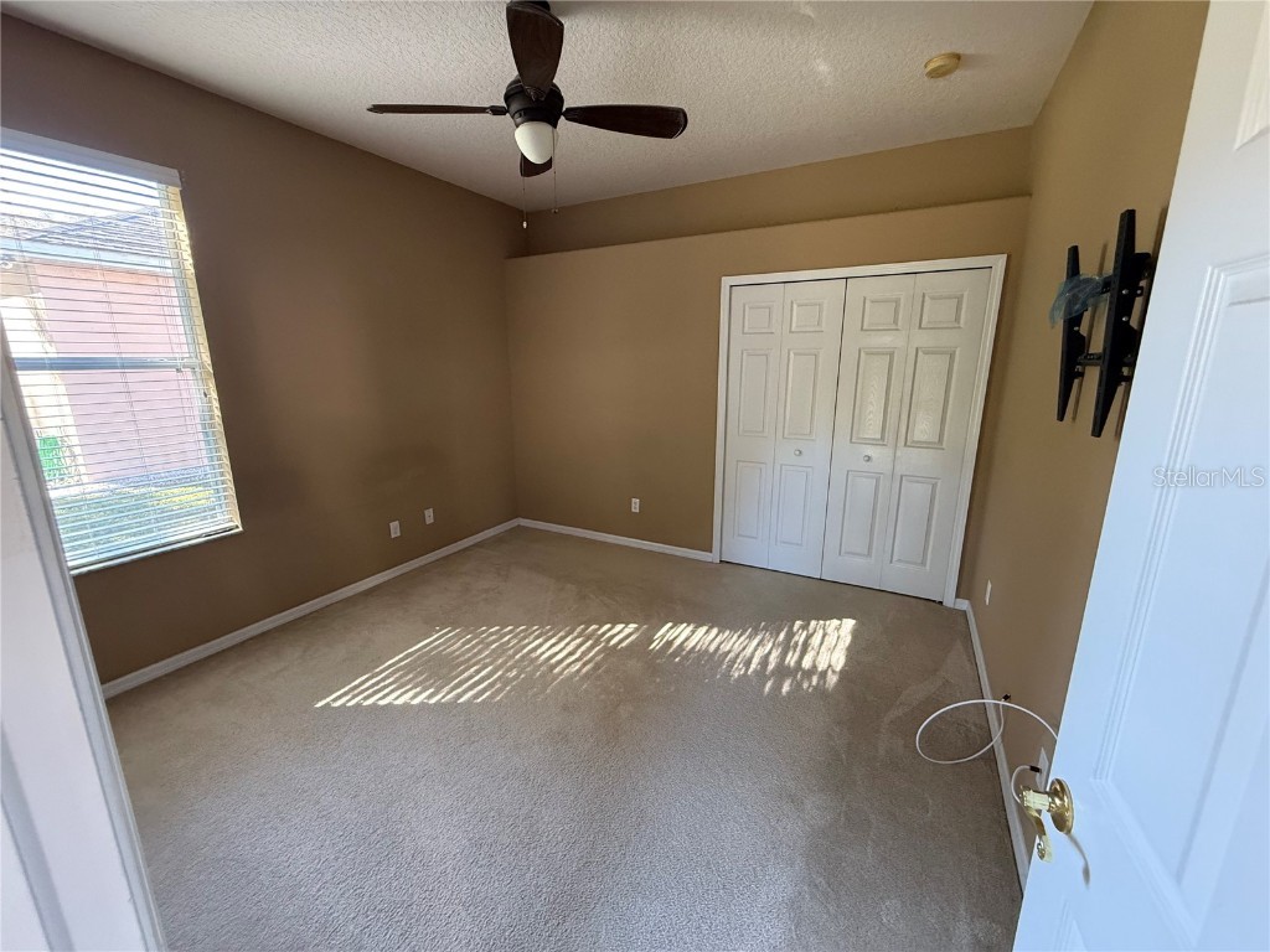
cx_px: 635
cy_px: 476
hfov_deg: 102.1
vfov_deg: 85.7
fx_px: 514
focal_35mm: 14
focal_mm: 2.22
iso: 500
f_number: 2.2
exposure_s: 1/60
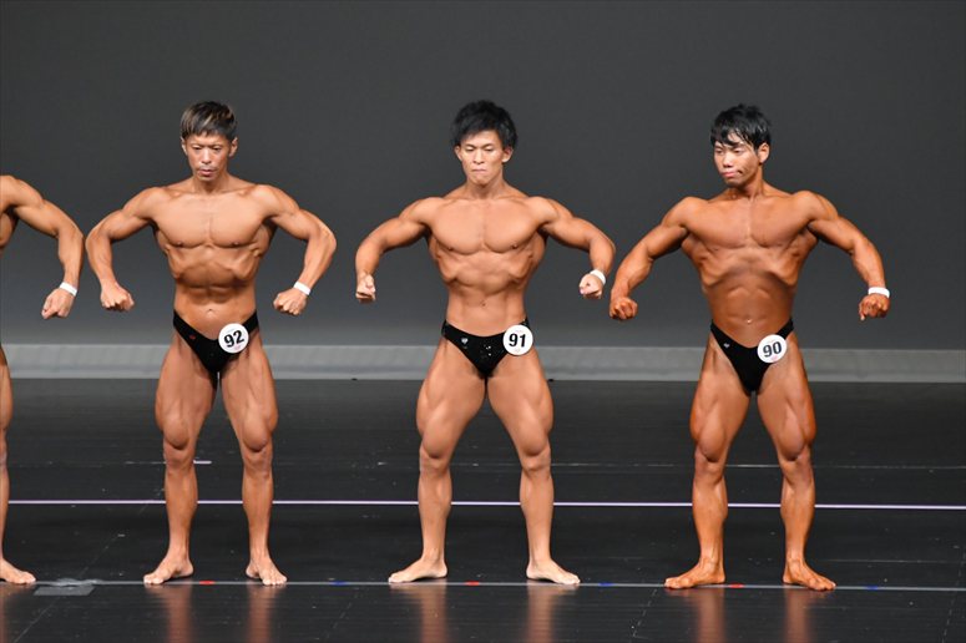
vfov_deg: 4.4
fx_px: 8448
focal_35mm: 315
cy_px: 322
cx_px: 483
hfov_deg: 6.5
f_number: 5.6
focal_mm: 210
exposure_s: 1/400
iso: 4000
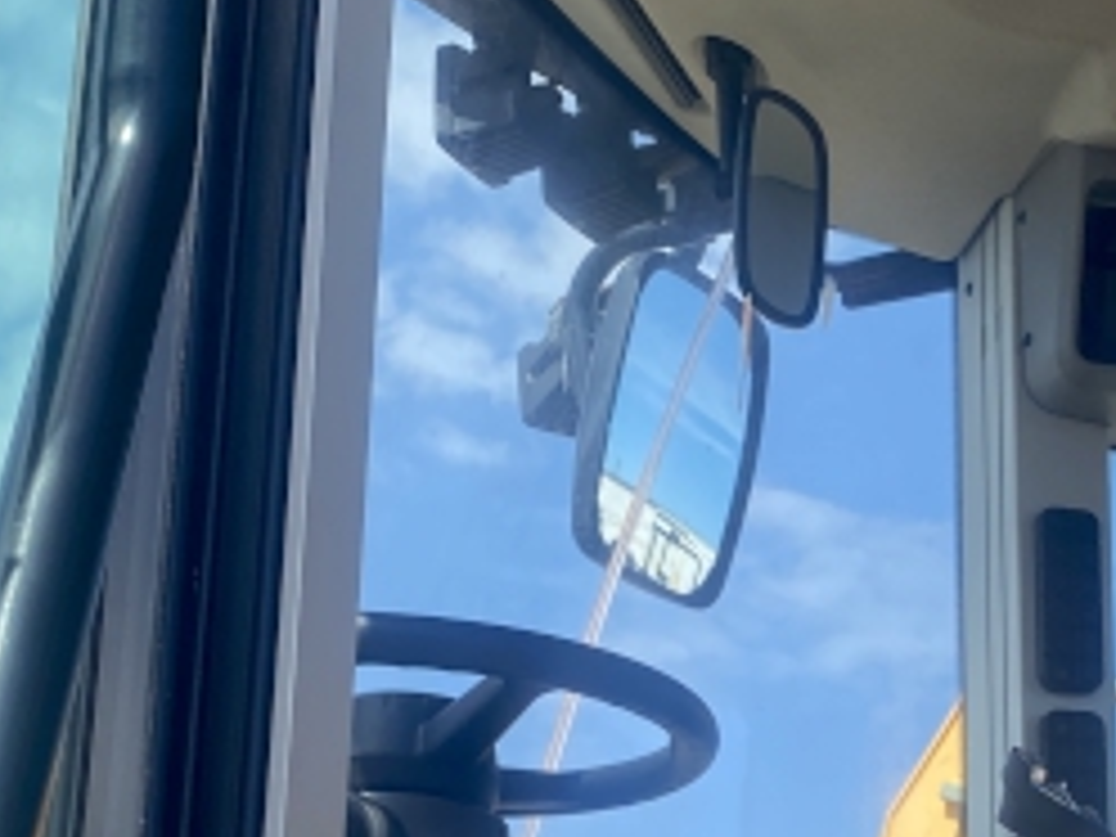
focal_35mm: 84
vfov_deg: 17.3
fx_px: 2708
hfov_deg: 22.7
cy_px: 738
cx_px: 1004
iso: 32
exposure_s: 1/1484
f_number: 1.8
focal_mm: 4.25
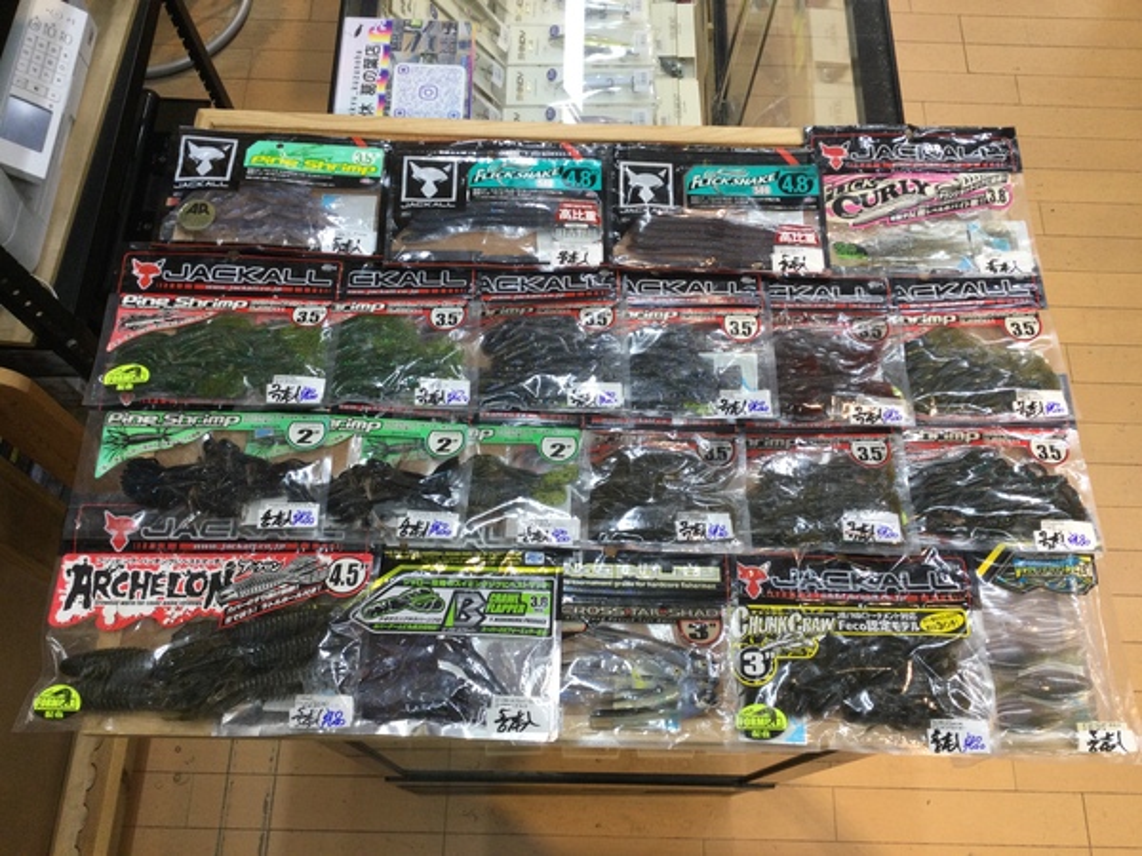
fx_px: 1023
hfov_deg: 58.4
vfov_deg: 45.4
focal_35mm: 31
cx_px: 571
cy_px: 428
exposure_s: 1/40
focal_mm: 3.3
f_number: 2.4
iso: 32
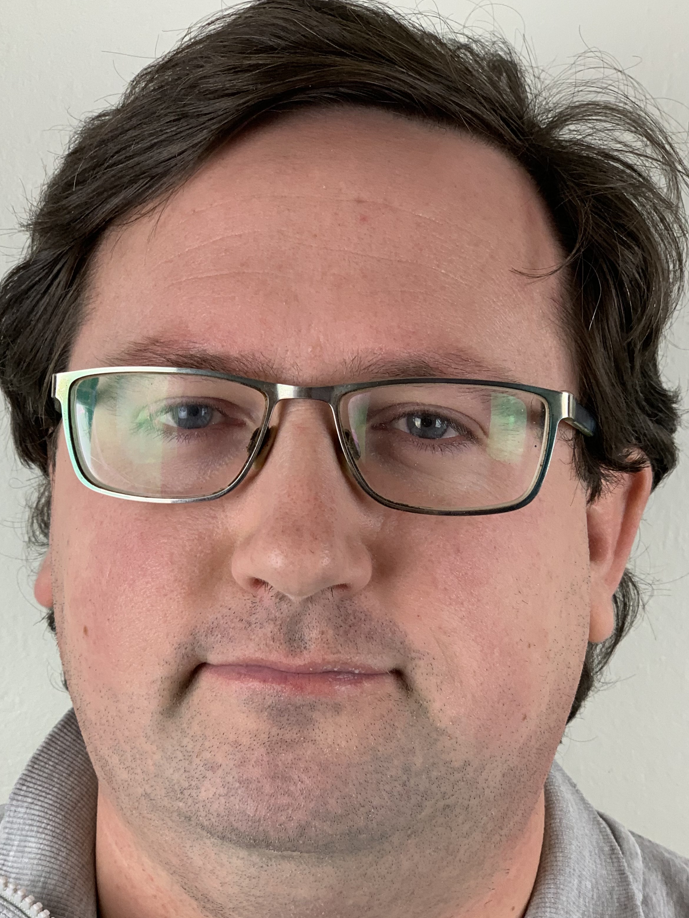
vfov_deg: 28.9
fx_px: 1778
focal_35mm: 67
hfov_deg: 21.9
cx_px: 285
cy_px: 531
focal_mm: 6
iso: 80
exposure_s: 1/100
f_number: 2.4
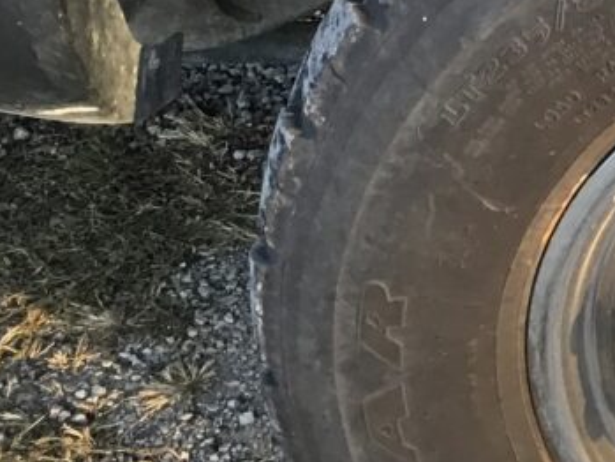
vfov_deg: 14.1
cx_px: 930
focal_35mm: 104
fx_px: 1848
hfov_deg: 17.0
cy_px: 26
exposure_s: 1/30
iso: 25
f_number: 2.4
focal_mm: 3.3
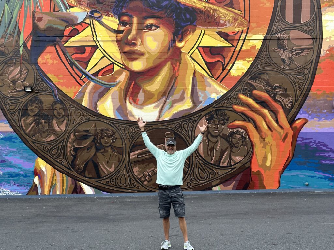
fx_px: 463
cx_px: 167
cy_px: 125
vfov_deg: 30.3
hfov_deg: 39.7
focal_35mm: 48
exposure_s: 1/315
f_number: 1.78
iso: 64
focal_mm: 6.86
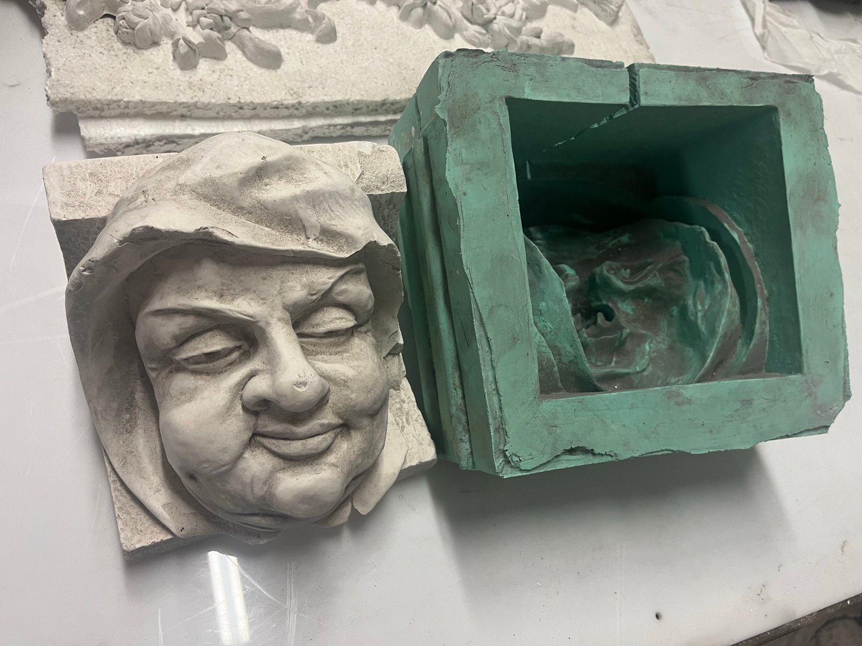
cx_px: 431
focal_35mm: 26
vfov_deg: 53.1
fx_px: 647
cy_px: 323
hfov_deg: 67.3
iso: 125
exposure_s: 1/60
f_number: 1.6
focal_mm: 5.1
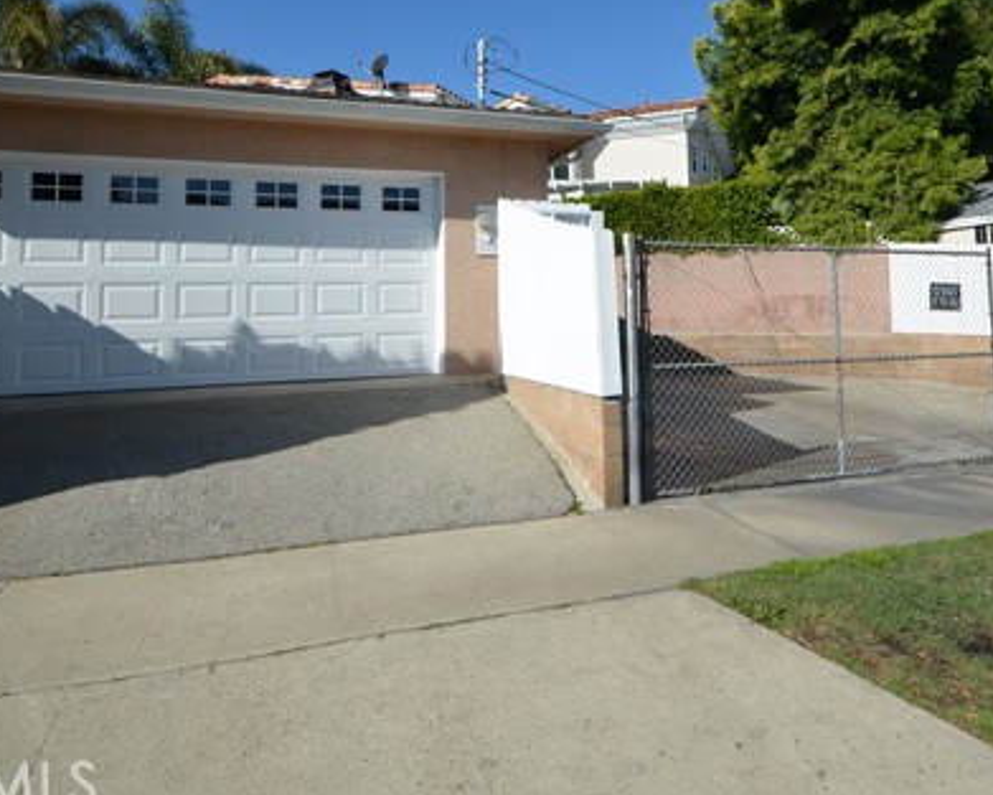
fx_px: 676
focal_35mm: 23
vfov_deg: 59.8
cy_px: 282
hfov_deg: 72.4
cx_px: 551
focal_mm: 10
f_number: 8
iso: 100
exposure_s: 1/400
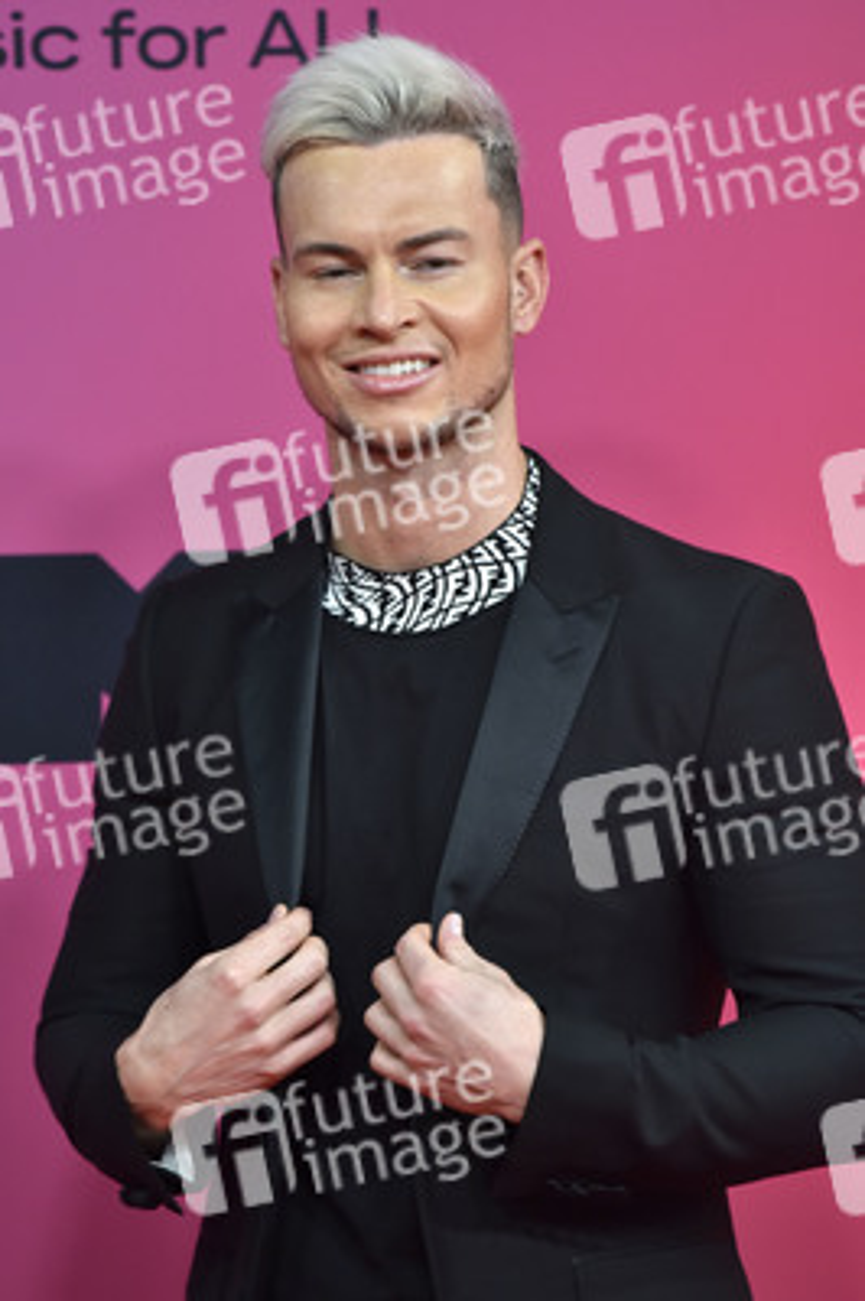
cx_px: 432
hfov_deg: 6.9
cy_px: 650
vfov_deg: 10.3
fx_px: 7220
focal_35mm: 200
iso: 2000
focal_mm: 200
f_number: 5.6
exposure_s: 1/160
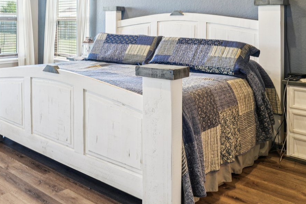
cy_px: 29
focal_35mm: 37
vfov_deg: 34.3
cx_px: 14
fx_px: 314
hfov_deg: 45.4
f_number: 8
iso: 400
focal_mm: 16
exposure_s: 1/8
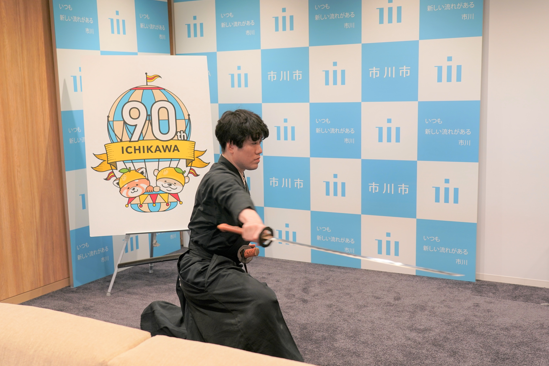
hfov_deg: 49.6
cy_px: 180
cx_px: 273
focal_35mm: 39
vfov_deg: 34.2
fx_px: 595
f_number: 4
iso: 500
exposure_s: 1/160
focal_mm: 38
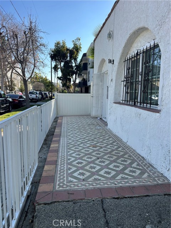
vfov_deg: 67.3
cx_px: 86
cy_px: 114
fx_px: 171
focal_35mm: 26
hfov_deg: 53.1
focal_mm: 5.7
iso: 50
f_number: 1.5
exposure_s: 1/1838
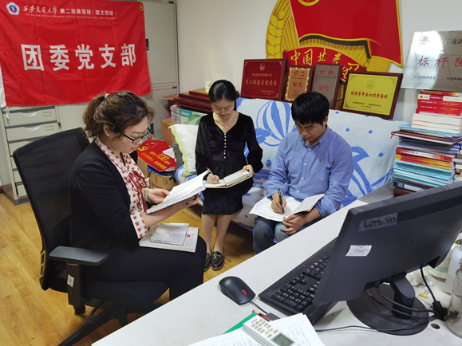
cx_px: 232
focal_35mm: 28
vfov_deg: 49.7
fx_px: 374
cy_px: 168
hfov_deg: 63.5
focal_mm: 6.71
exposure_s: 1/33.3
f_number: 1.9
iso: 320
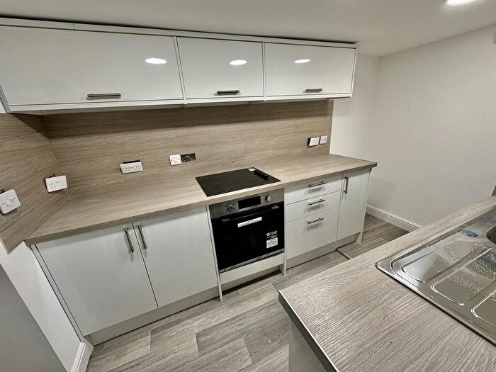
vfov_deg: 85.7
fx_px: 201
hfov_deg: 102.1
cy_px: 186
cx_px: 248
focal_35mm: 14
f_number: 2.2
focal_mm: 2.22
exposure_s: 1/100
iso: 125
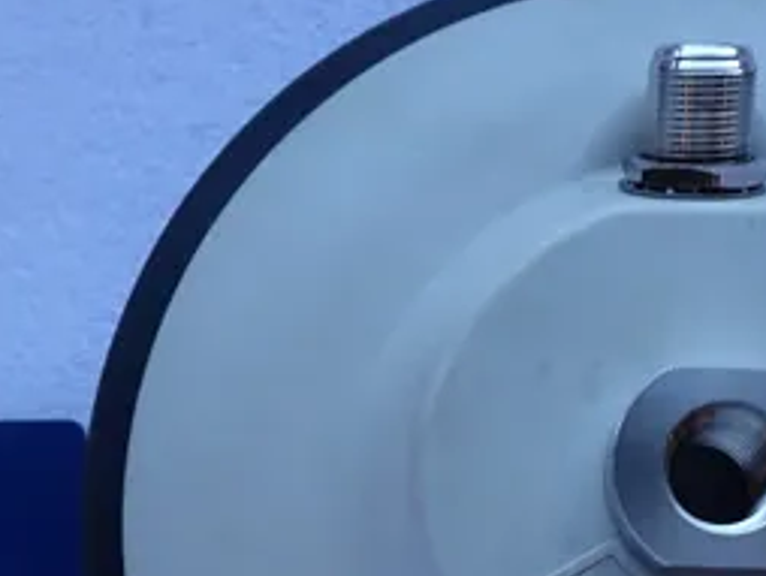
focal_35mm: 61
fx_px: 1351
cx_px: 480
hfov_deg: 31.5
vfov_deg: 23.1
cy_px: 568
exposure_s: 1/125
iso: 100
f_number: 2.8
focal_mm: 4.5
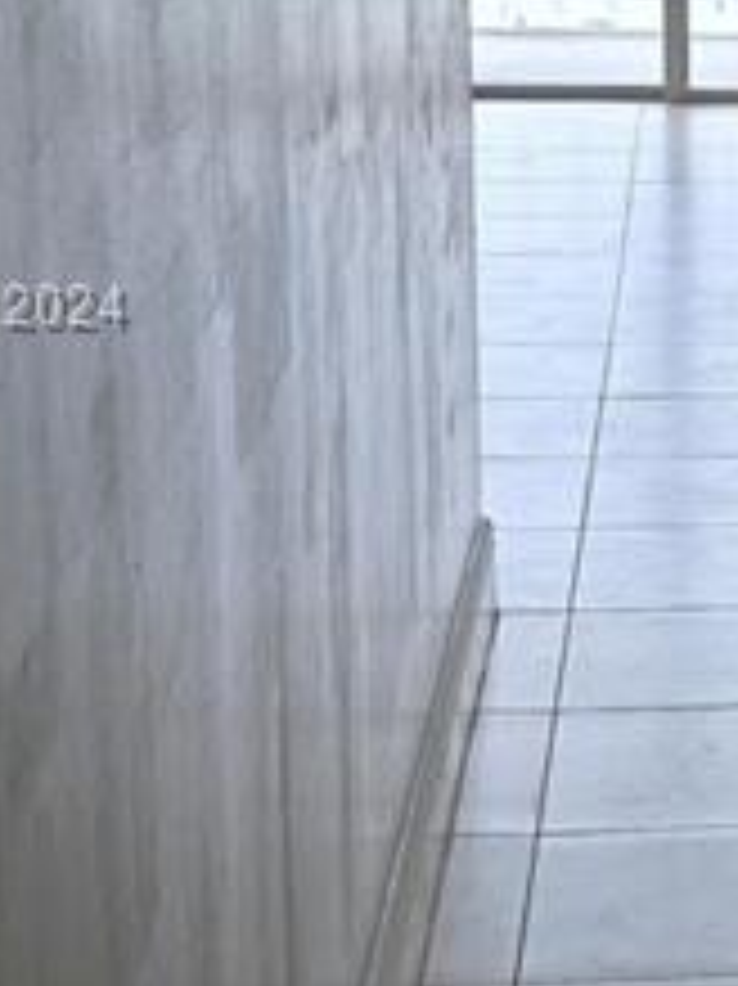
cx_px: 1328
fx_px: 3585
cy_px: 311
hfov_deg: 11.0
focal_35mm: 126
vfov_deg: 15.6
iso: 50
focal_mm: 6.3
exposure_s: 1/180
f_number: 1.7
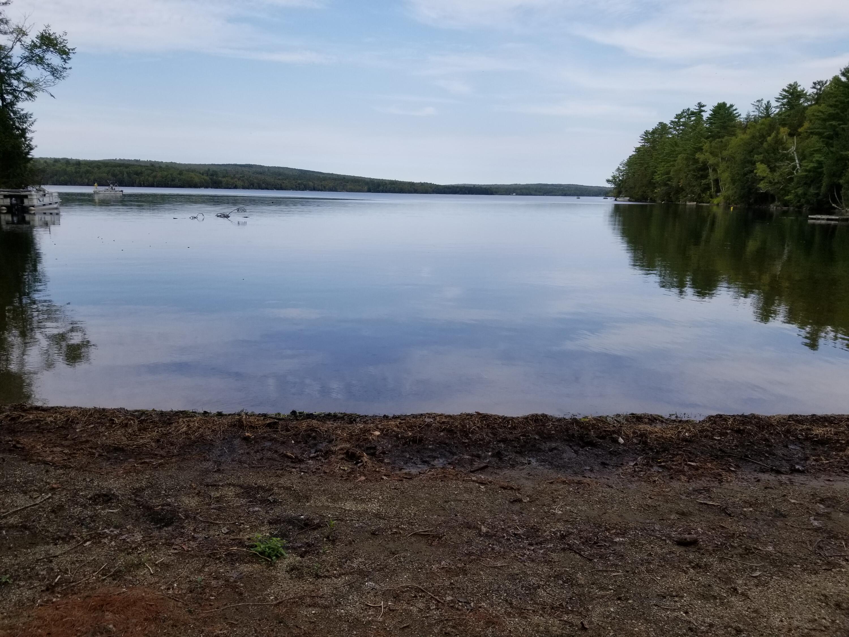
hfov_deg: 67.3
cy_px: 318
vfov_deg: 53.1
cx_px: 424
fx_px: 638
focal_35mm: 26
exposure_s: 1/1712
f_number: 1.7
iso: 50
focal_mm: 4.25
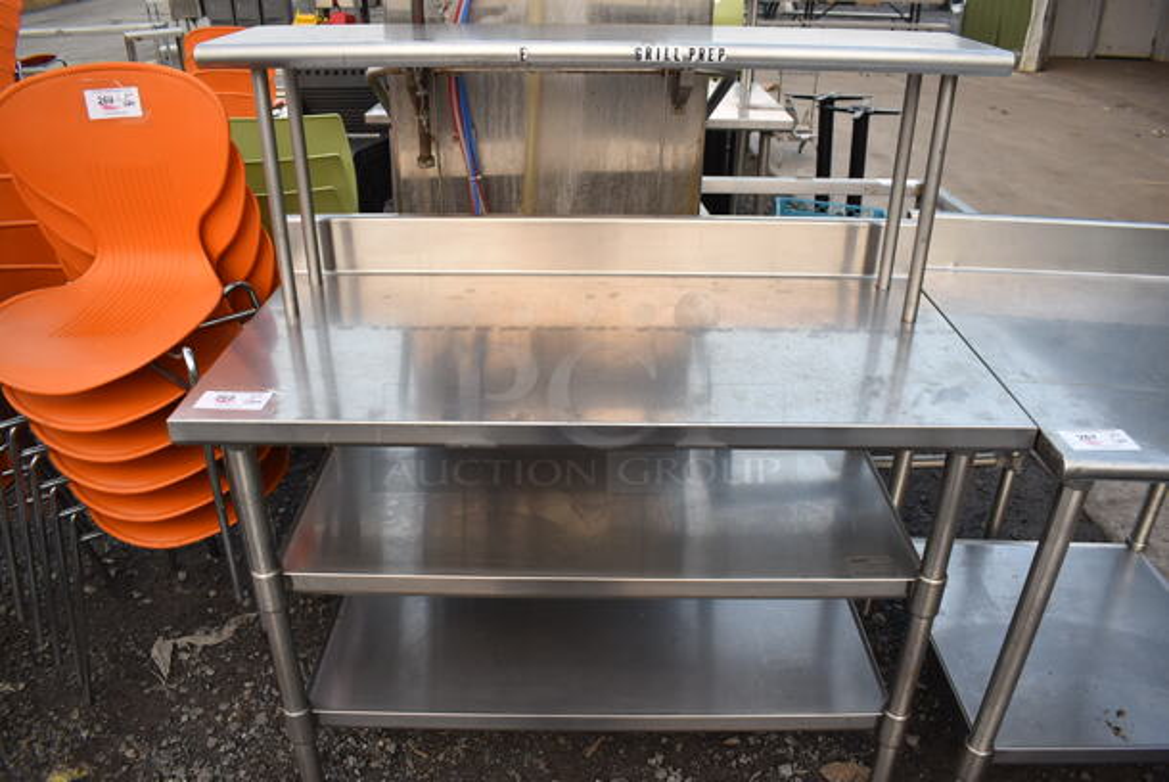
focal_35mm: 27
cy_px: 391
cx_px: 584
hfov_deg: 67.3
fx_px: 878
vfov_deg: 48.0
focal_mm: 18
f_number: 5.6
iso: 320
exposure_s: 1/125
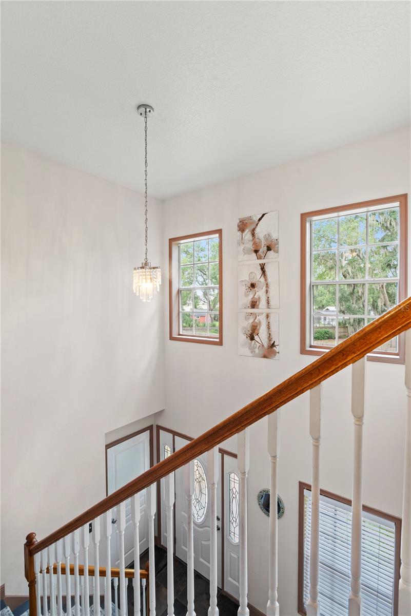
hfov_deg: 73.8
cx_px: 206
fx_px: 274
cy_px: 308
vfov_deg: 96.7
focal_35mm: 16
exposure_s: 1/3
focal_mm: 16
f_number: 8
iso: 100
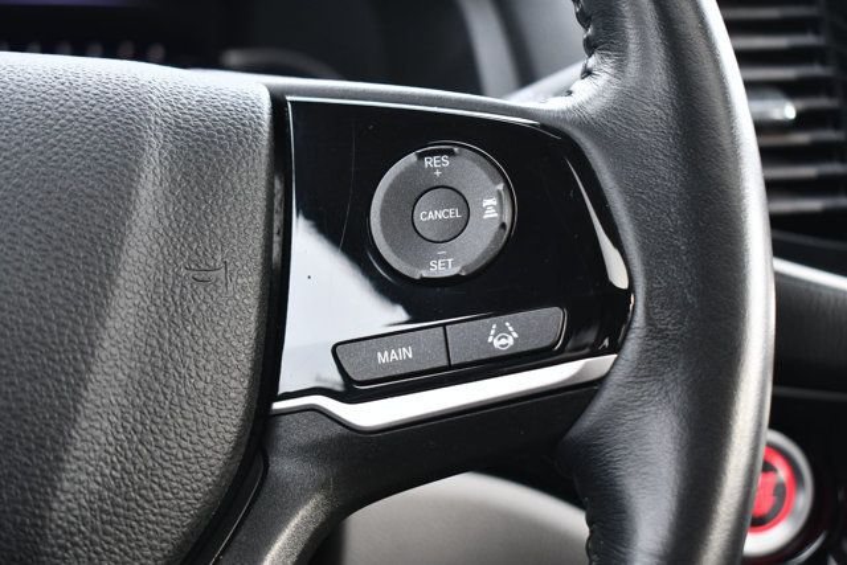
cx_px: 424
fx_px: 1412
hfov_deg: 33.4
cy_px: 282
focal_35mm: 60
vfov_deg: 22.6
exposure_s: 1/125
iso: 800
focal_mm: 40
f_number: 5
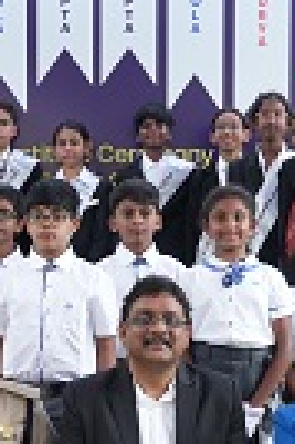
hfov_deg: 10.2
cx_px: 113
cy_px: 439
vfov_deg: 15.1
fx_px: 1647
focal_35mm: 134
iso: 800
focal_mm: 35.7
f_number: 8
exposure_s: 1/200
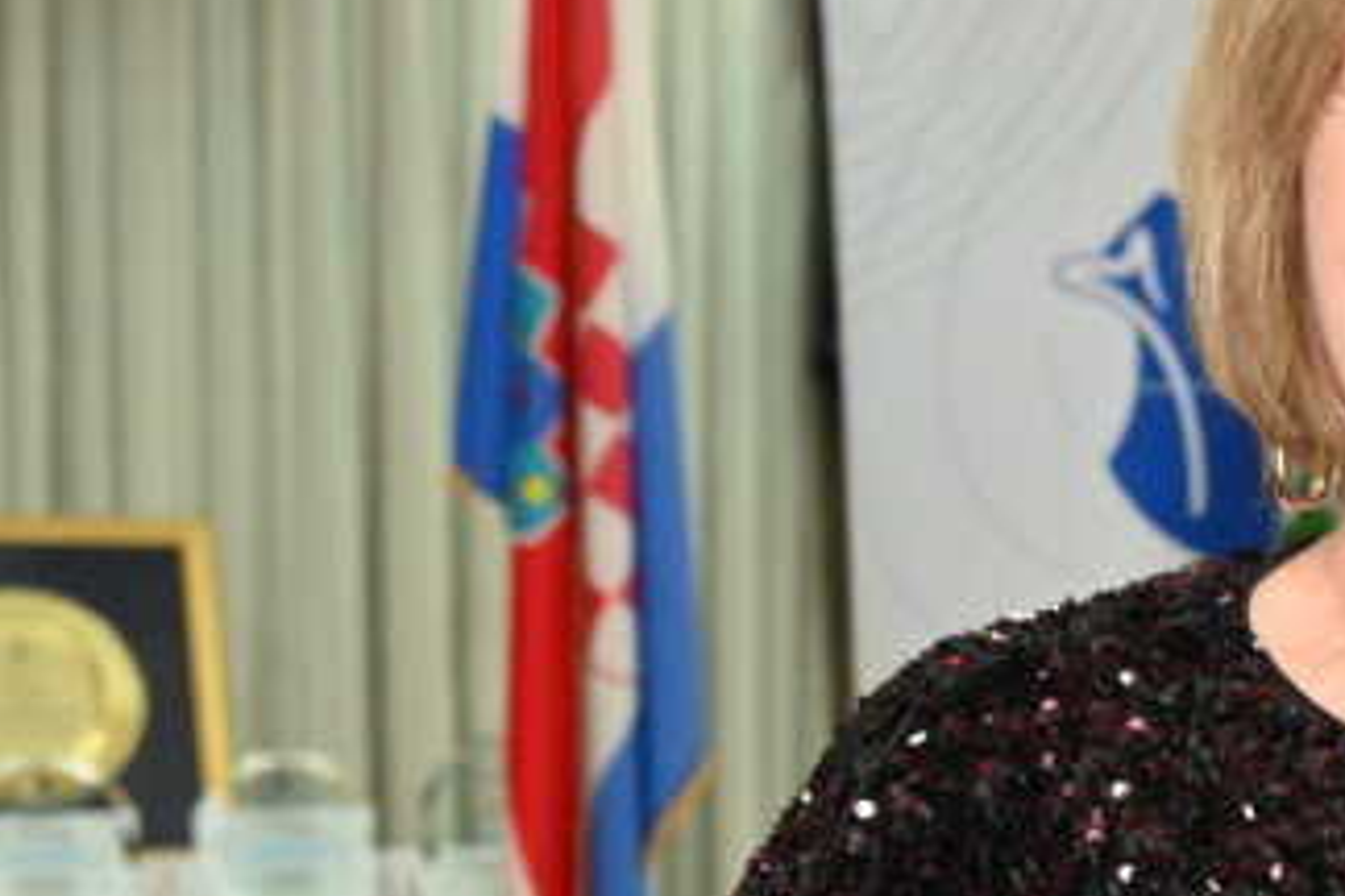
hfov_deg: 19.1
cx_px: 1457
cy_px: 1047
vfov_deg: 13.0
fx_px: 3832
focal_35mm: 103
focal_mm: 32.5
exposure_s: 1/60
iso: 1800
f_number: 4.8
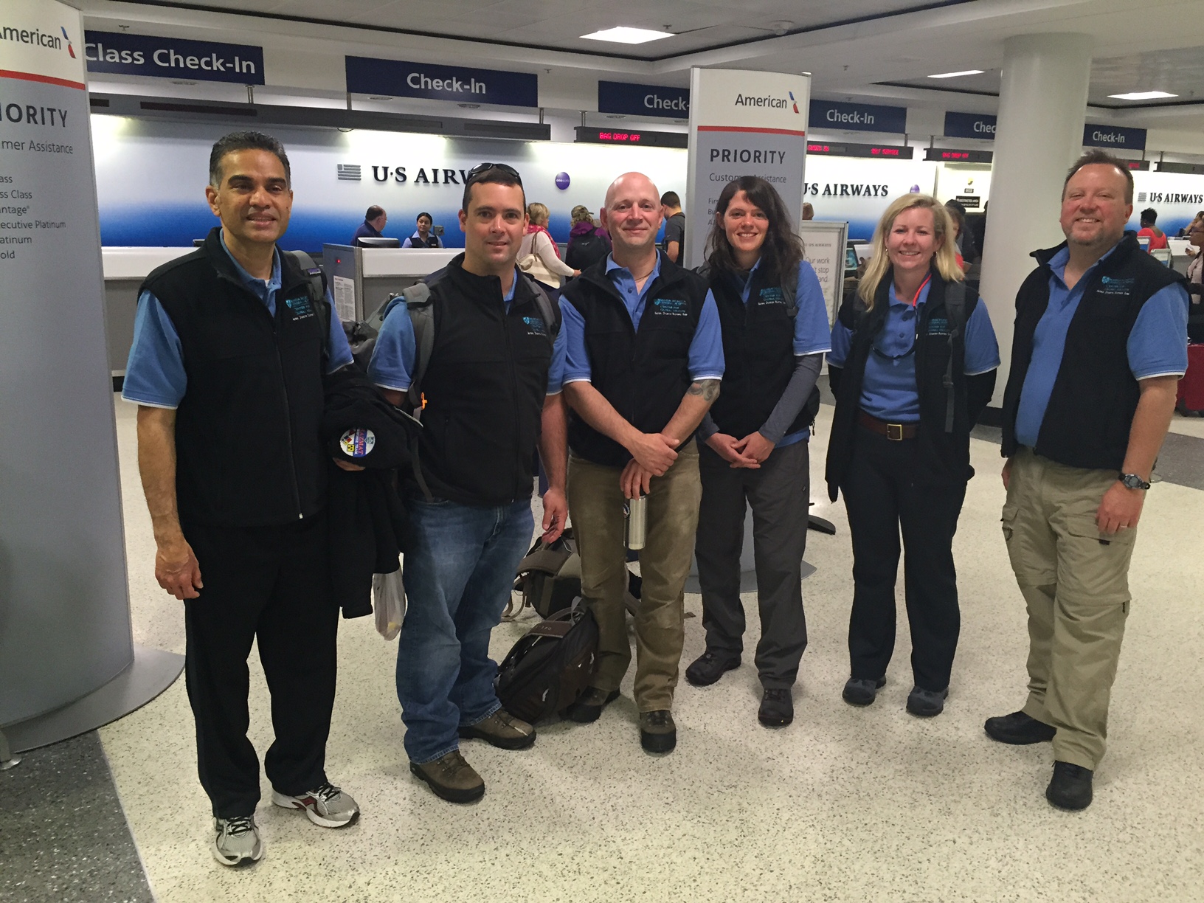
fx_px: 1009
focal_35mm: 29
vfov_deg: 48.2
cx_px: 602
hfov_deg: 61.7
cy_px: 452
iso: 160
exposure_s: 1/30
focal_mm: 4.15
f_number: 2.2
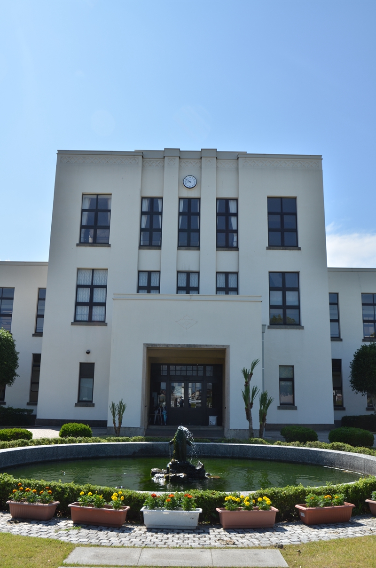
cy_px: 284
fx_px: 519
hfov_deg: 39.8
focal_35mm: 33
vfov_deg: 57.3
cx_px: 188
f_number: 9
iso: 100
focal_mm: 22
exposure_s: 1/320
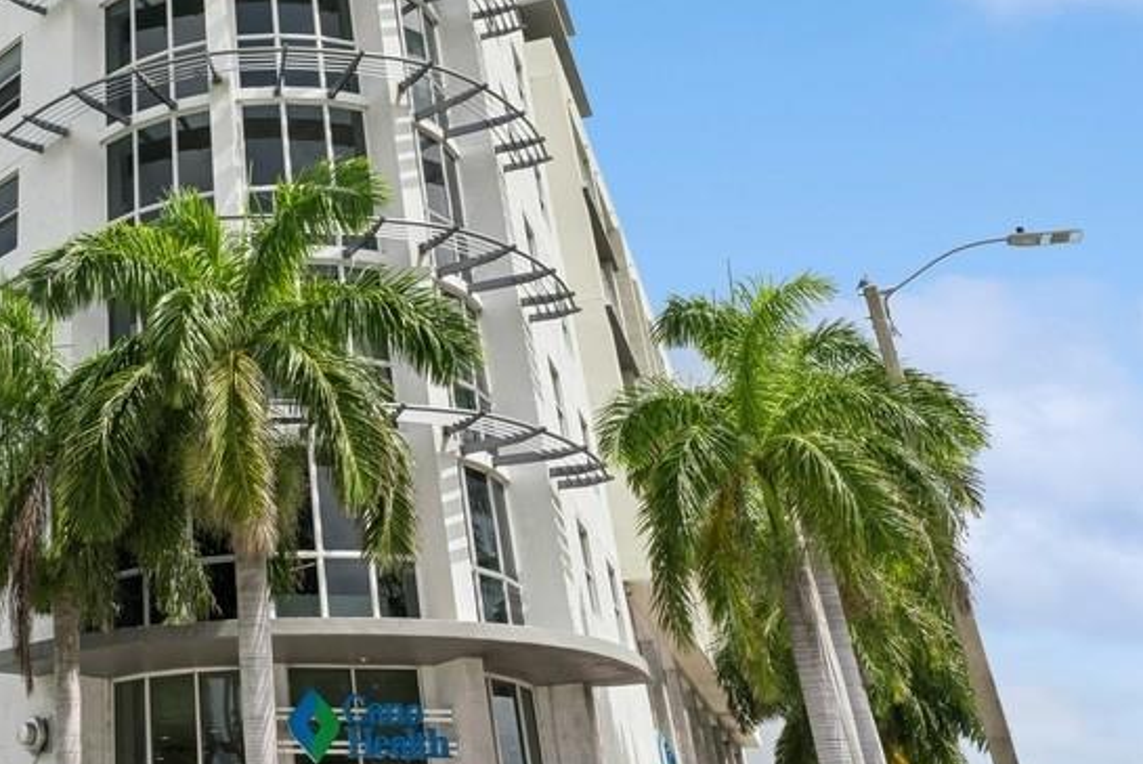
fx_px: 1463
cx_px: 46
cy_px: 26
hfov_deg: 38.7
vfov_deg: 27.8
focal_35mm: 46
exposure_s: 1/640
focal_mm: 15.7
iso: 320
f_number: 10
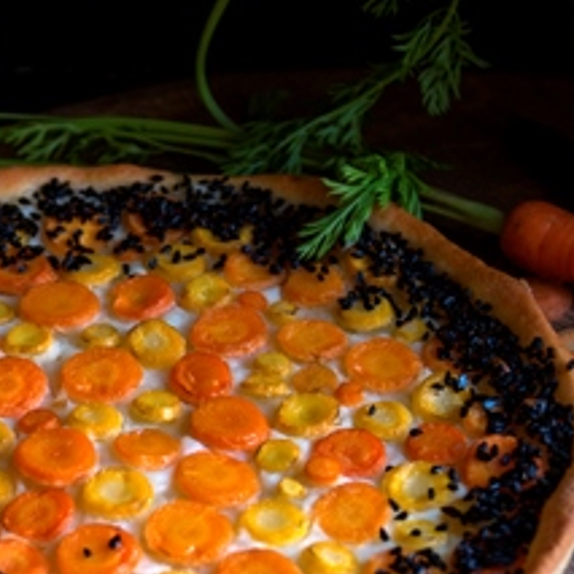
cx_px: 128
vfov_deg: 16.1
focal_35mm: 108
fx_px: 2026
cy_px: 375
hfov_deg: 16.0
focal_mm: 30
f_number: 5
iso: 100
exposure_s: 1/15
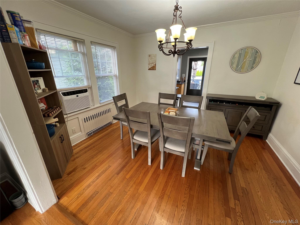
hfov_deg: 106.2
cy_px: 112
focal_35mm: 13
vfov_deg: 89.9
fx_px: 113
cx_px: 150
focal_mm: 1.57
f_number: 1.8
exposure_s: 1/120
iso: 200
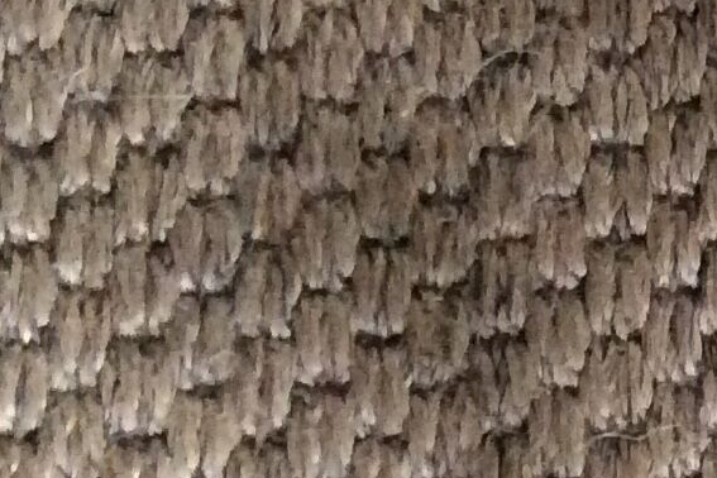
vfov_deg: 9.0
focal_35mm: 152
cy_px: 363
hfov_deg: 12.2
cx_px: 1354
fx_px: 3027
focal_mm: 3.3
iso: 250
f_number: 2.4
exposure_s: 1/25
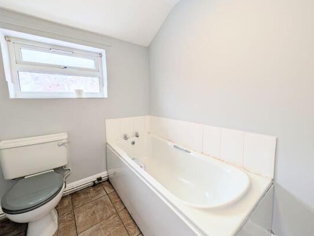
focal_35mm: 13
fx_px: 118
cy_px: 112
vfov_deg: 89.9
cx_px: 168
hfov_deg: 106.0
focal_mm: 2.02
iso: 46
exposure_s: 1/135
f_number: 1.7
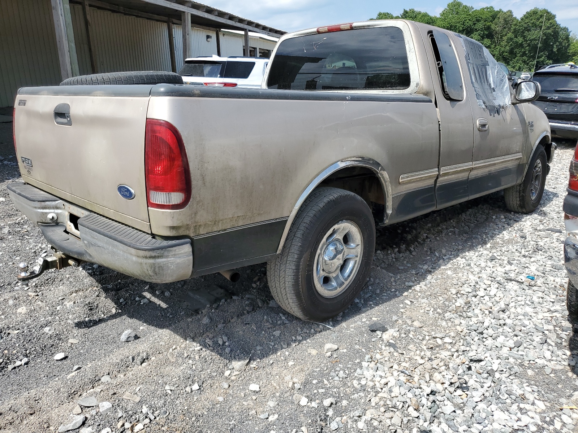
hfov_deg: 67.3
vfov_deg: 53.1
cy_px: 216
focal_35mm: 26
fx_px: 434
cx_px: 289
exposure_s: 1/2500
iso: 50
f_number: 1.5
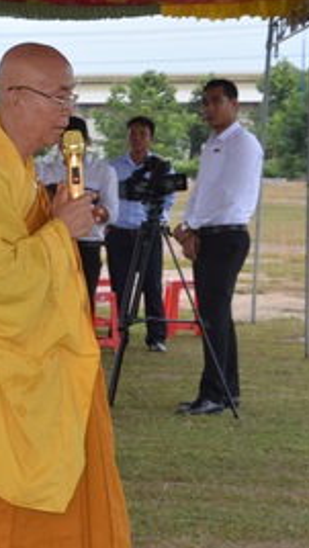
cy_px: 285
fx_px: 1939
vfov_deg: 16.1
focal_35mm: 133
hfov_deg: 8.7
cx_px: -291
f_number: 9
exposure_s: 1/250
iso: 640
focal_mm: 35
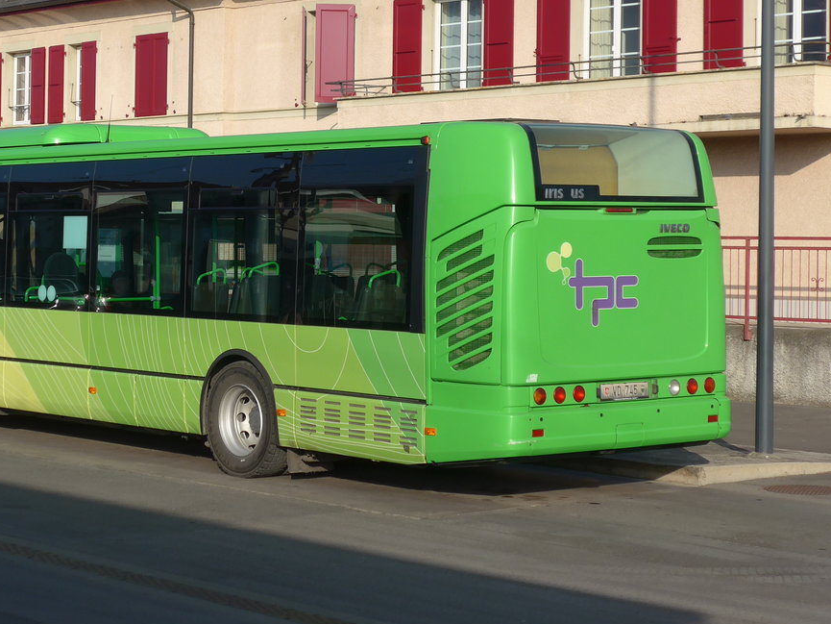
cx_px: 264
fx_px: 2065
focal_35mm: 86
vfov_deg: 17.1
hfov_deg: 22.6
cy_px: 210
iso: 80
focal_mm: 12.7
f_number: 3.7
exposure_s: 1/1000
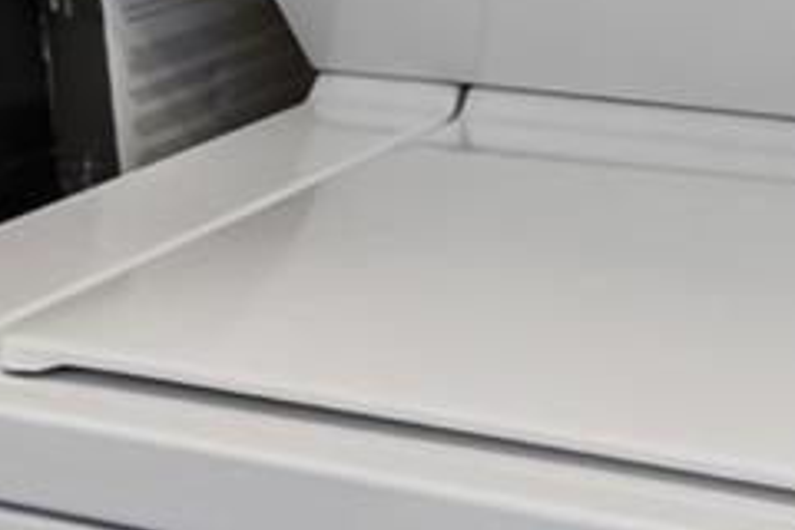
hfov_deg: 20.1
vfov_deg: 12.7
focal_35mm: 100
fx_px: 2208
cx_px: 686
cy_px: -351
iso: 100
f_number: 7.1
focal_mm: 10
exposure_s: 1/1.67
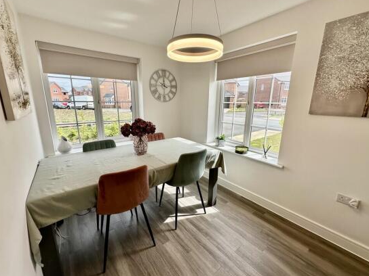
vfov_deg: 81.7
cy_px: 138
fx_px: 160
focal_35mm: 15
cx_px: 183
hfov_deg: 98.2
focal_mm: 2.22
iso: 40
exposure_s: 1/157
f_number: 2.2
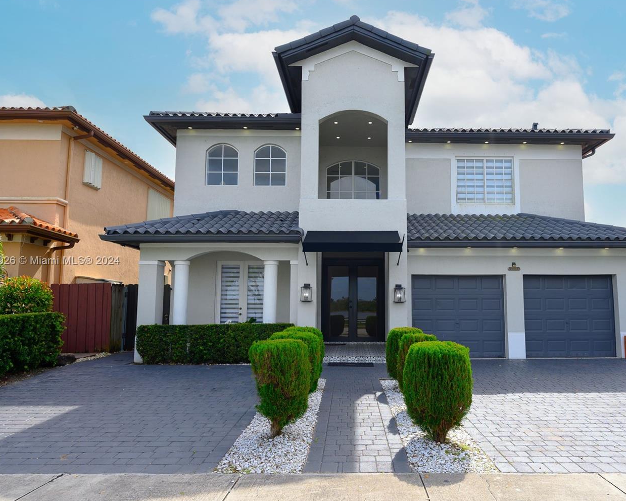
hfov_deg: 72.1
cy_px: 262
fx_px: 426
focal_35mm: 23
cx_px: 362
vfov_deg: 60.8
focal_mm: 19
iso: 50
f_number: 5
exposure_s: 1/320
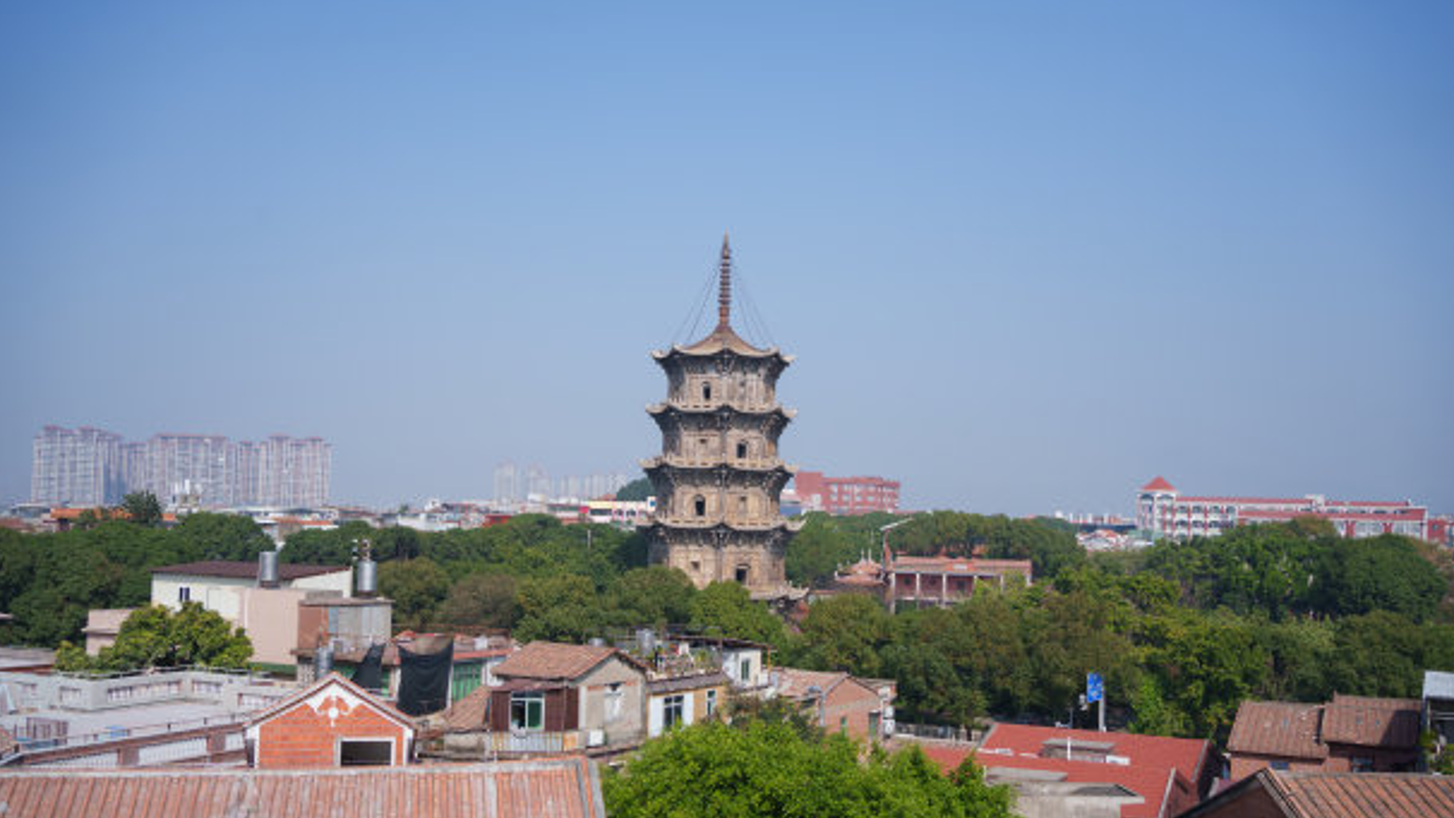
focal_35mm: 37
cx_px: 727
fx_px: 1427
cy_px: 465
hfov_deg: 54.0
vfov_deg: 32.0
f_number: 5.6
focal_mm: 35
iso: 100
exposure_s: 1/1000
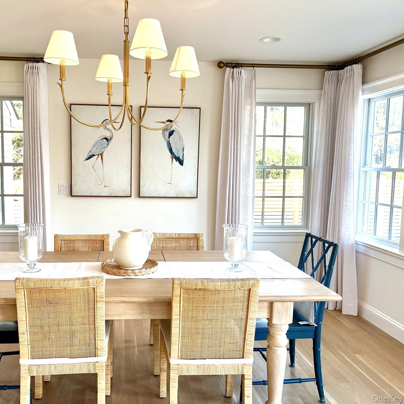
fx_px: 409
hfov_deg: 52.0
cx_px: 154
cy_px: 201
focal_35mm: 31
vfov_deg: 52.5
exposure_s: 1/233
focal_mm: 5.96
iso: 100
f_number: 1.6
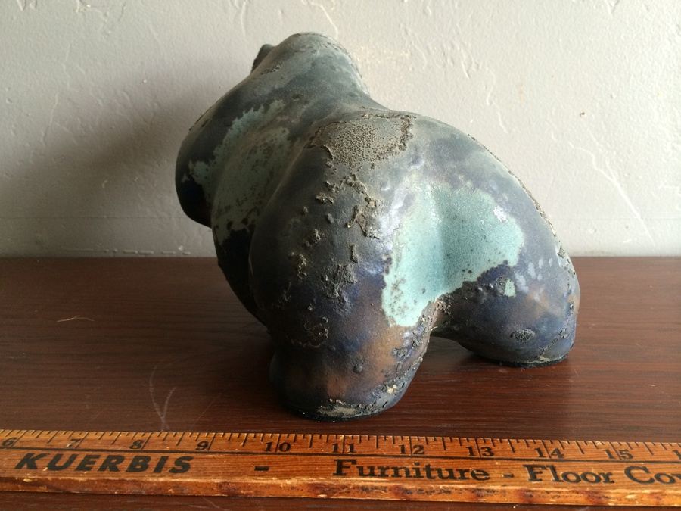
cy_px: 256
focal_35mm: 30
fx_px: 590
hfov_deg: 60.0
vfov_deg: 46.8
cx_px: 340
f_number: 2.2
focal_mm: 4.12
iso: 125
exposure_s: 1/30
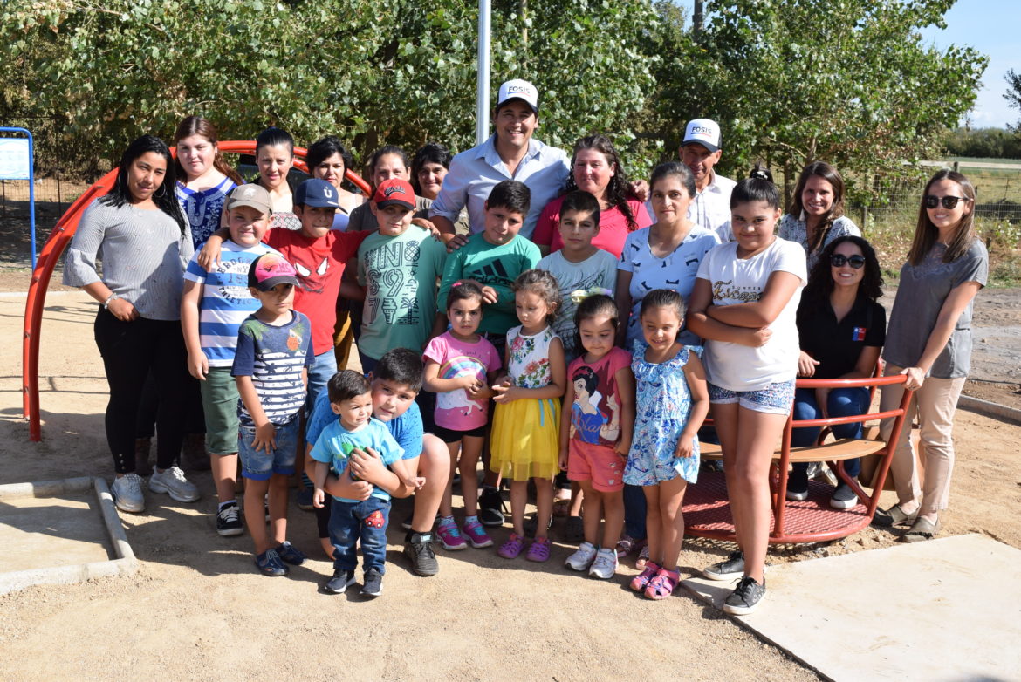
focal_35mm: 40
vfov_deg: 33.1
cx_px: 510
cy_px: 341
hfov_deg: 47.9
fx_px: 1149
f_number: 10
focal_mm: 27
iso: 200
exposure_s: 1/400
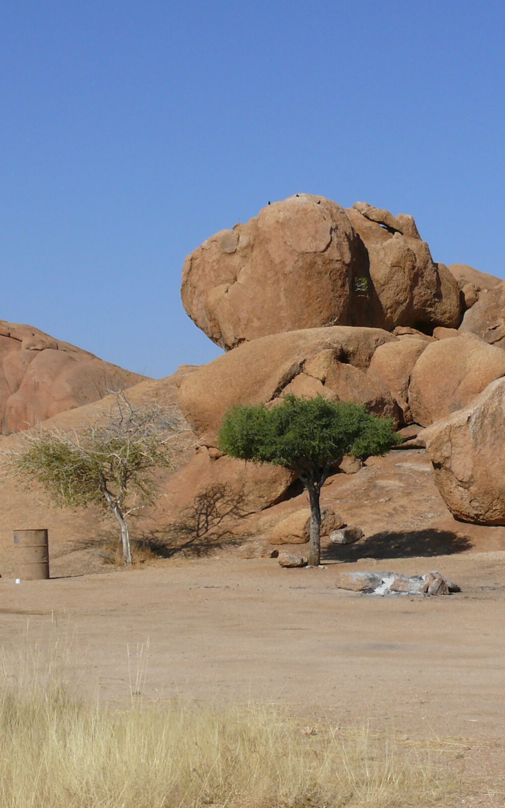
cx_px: 391
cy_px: 407
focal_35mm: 96
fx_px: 2114
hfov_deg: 13.6
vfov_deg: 21.6
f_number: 8
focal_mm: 11.4
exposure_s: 1/400
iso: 100
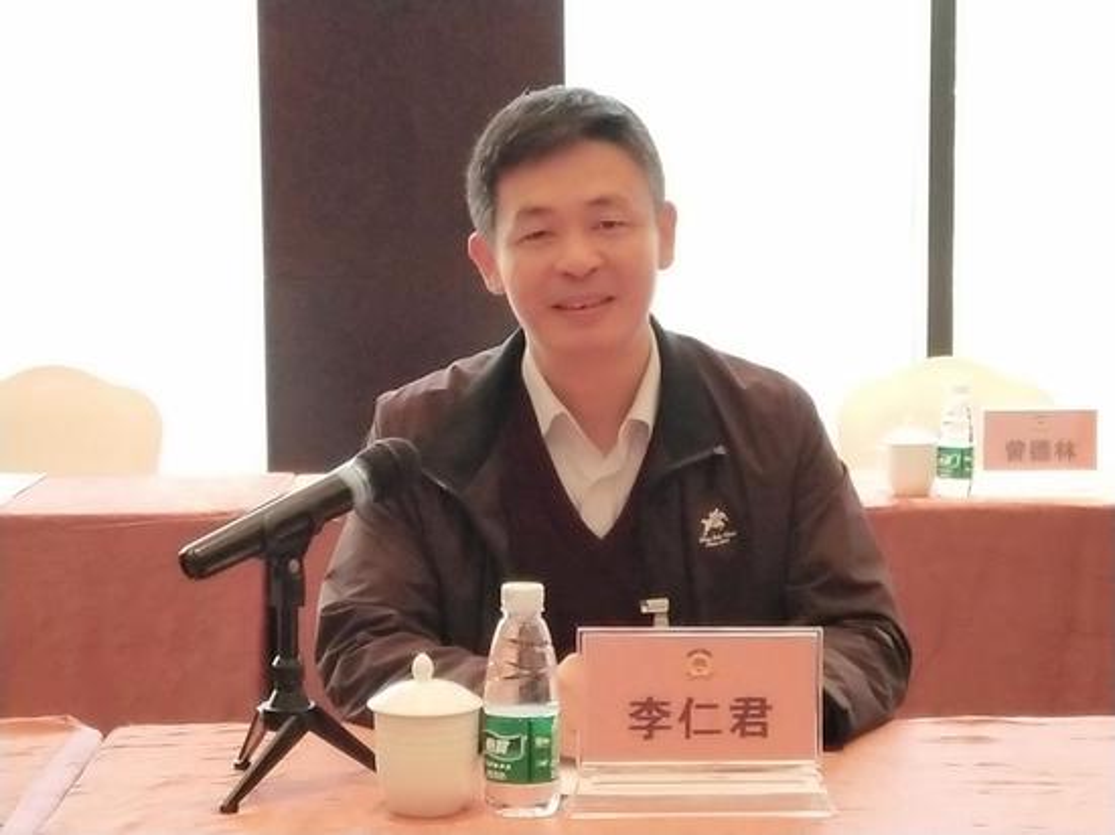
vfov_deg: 17.8
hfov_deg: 23.6
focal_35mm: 83
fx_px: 2672
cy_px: 418
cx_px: 558
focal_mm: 3.95
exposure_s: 1/33.3
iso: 460
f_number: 1.8
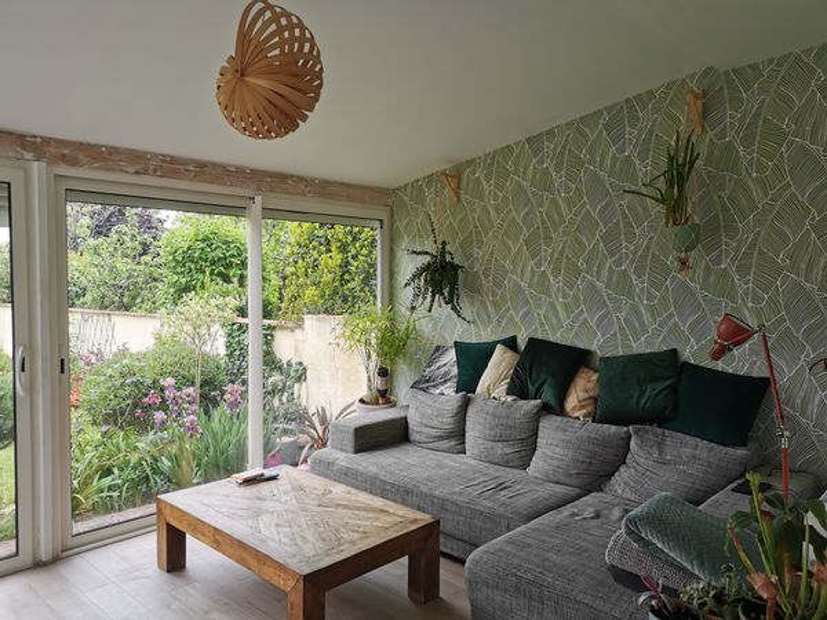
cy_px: 310
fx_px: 645
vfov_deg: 51.4
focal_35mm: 27
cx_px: 414
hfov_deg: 65.3
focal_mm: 5.58
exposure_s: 1/187
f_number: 1.8
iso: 50
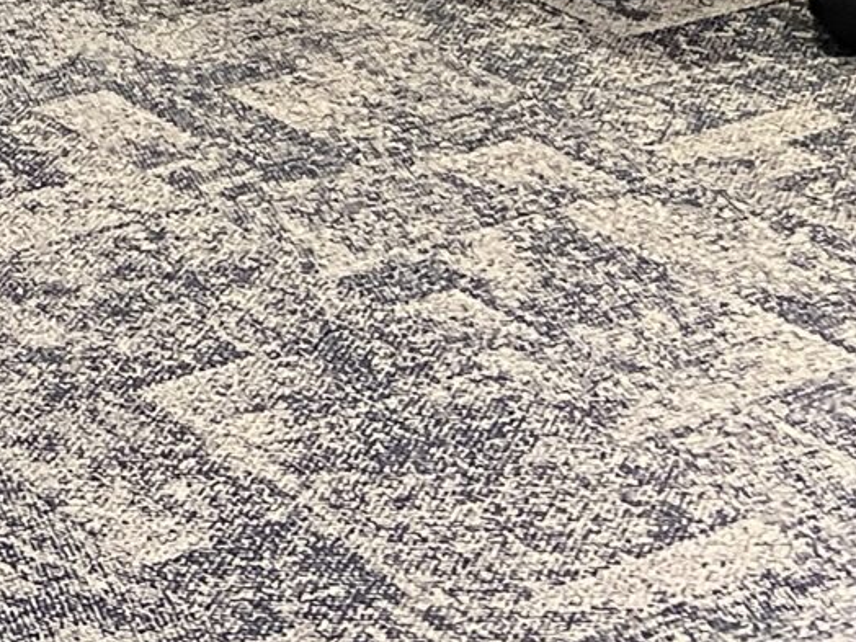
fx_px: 3141
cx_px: -895
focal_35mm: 127
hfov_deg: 13.2
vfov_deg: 10.1
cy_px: -910
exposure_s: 1/60
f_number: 1.6
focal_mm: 5.1
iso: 250
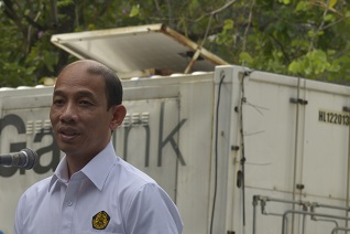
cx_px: 62
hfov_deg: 6.8
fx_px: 2936
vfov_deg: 4.5
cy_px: 186
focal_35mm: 302
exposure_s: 1/320
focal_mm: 120
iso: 400
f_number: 10
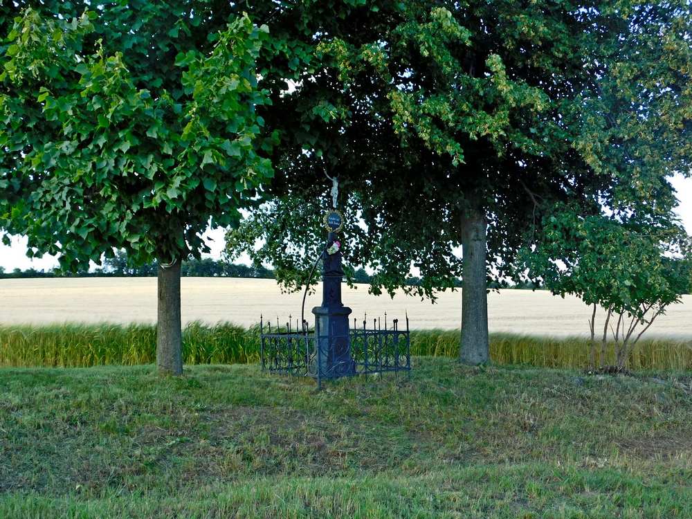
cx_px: 346
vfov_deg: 36.0
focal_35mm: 40
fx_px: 800
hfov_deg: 46.8
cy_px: 260
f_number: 3.6
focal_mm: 7.1
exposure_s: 1/200
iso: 125
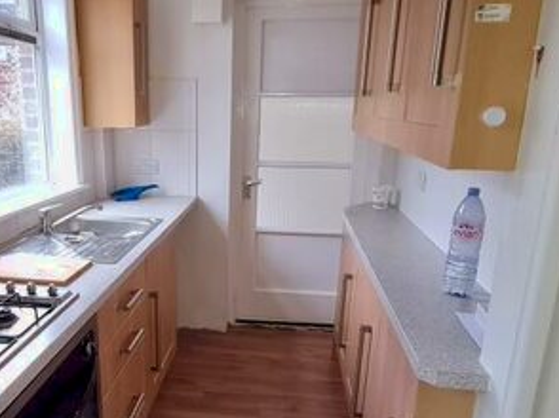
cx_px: 202
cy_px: 254
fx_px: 500
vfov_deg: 45.1
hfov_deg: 57.5
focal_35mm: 31
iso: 200
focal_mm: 1.74
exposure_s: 1/50
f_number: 2.2
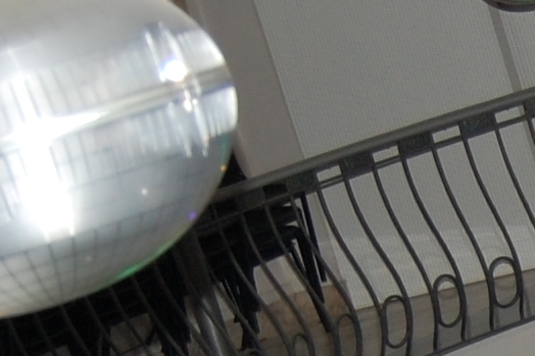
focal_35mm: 198
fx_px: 2939
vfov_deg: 6.7
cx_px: 952
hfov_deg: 9.9
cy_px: 679
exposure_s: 1/60
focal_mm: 23
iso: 400
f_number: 3.8
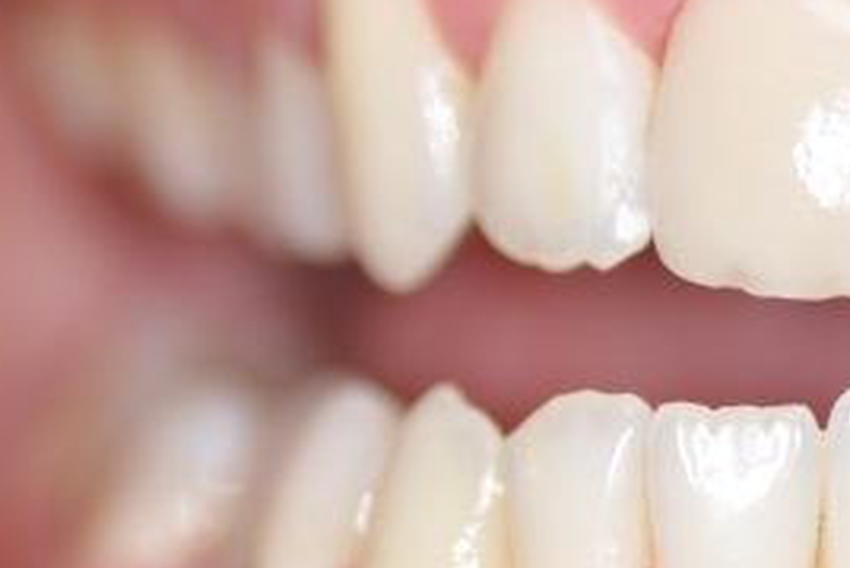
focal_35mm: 302
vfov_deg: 4.6
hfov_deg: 6.8
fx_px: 7134
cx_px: 929
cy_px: 295
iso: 200
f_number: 3.5
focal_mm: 90
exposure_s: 1/60
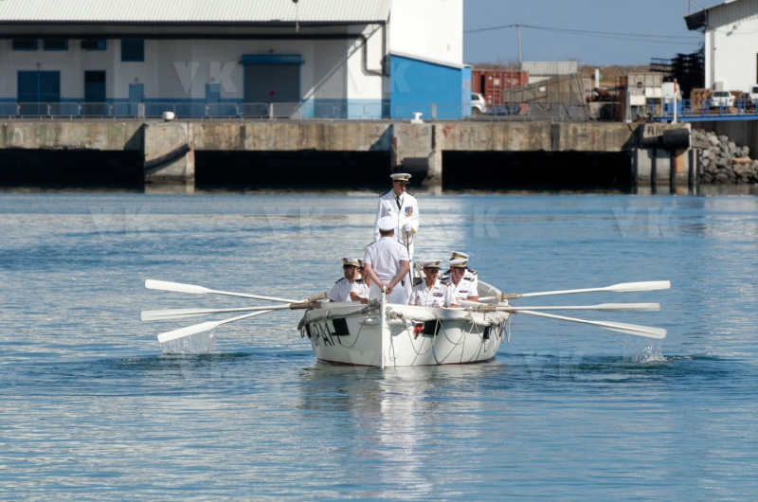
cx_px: 379
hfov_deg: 6.9
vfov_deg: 4.6
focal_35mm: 300
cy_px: 251
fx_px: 6304
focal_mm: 200
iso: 200
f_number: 6.3
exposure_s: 1/1250
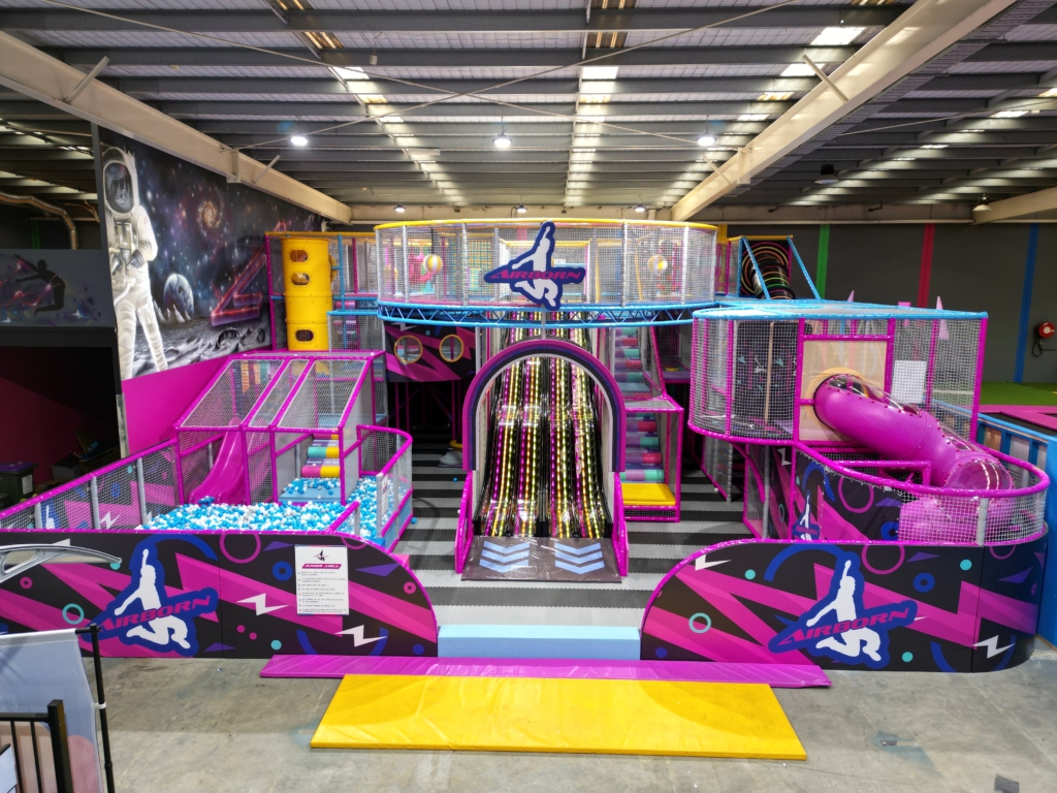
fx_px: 733
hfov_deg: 71.6
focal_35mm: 24
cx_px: 528
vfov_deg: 56.8
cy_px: 396
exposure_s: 1/25
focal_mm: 6.72
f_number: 1.7
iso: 100
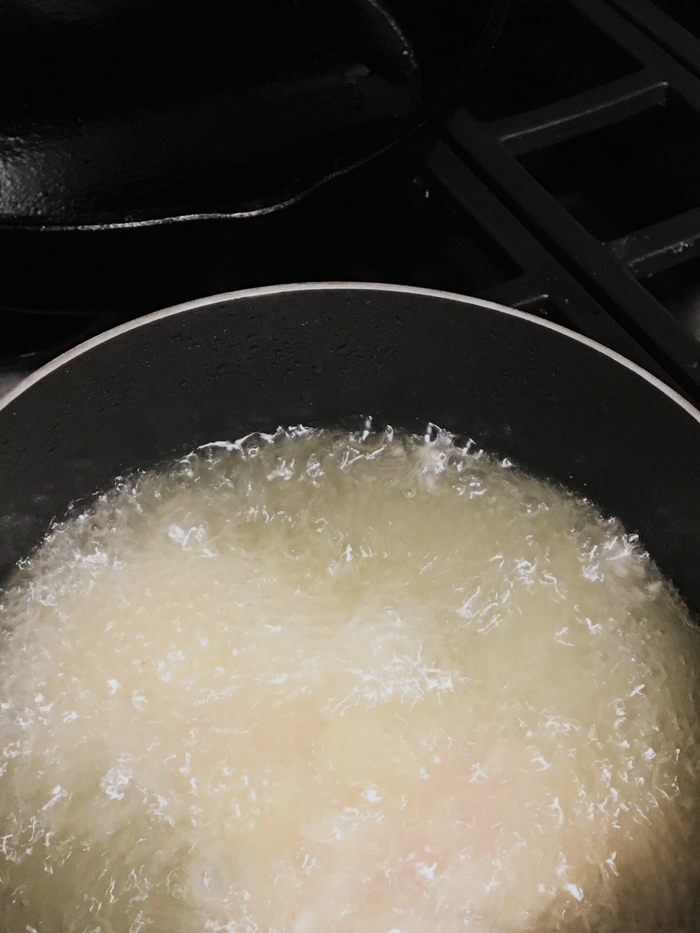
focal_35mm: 47
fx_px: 1267
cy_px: 593
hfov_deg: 30.9
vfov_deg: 40.1
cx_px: 348
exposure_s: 1/17
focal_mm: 4.15
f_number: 2.2
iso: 200
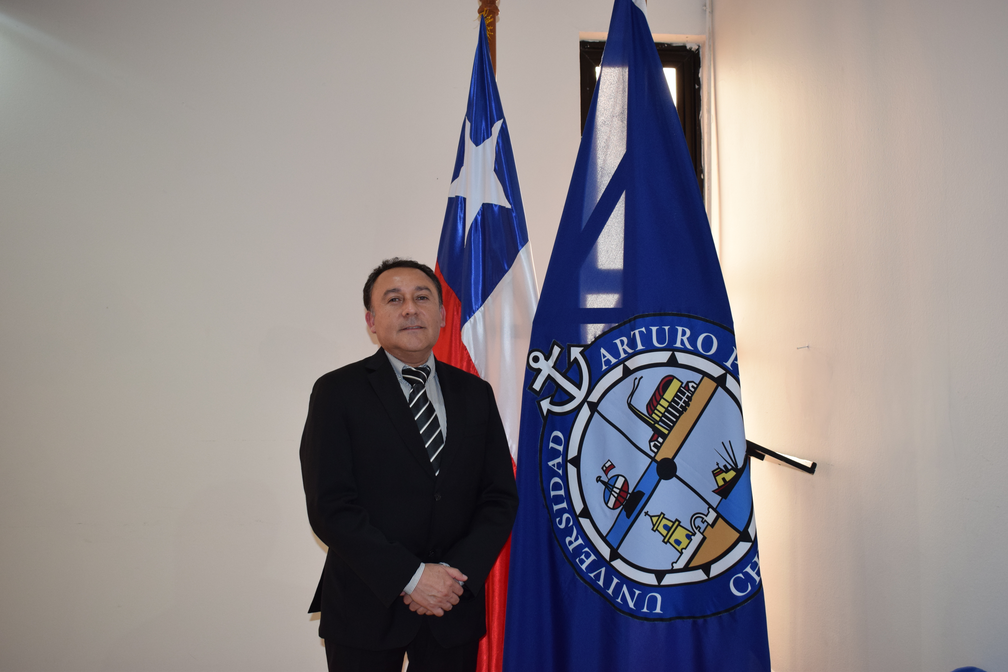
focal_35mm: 34
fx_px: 966
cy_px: 336
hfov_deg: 55.1
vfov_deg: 38.4
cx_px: 504
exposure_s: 1/100
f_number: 5
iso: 800
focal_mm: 23
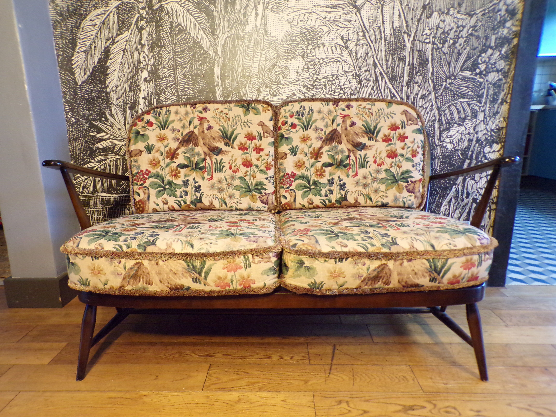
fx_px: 385
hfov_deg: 71.6
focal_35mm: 24
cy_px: 208
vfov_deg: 56.8
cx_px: 278
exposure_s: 1/8
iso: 400
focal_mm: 4.3
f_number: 3
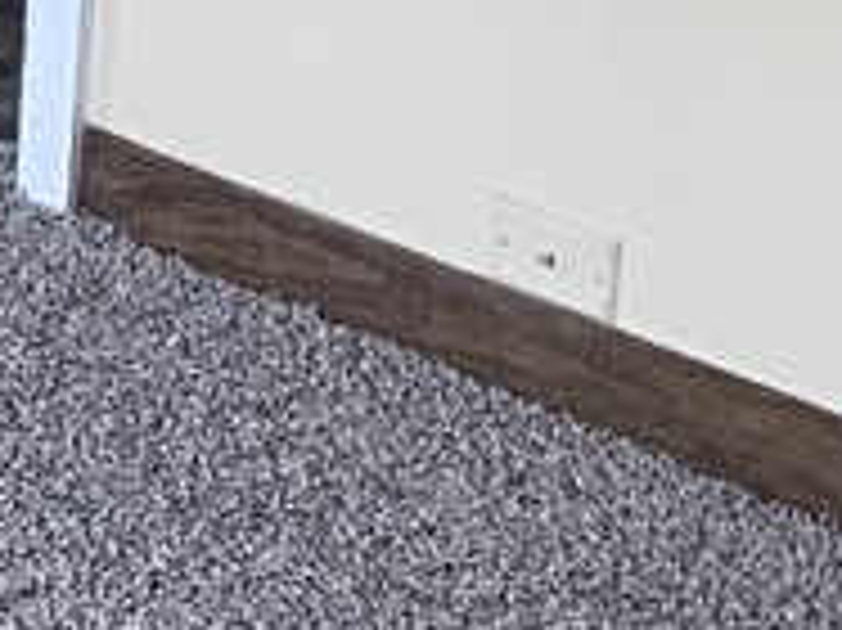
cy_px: -891
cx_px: -1833
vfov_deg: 7.0
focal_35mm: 200
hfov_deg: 8.2
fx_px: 4862
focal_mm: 4.25
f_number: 1.8
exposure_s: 1/97
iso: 100
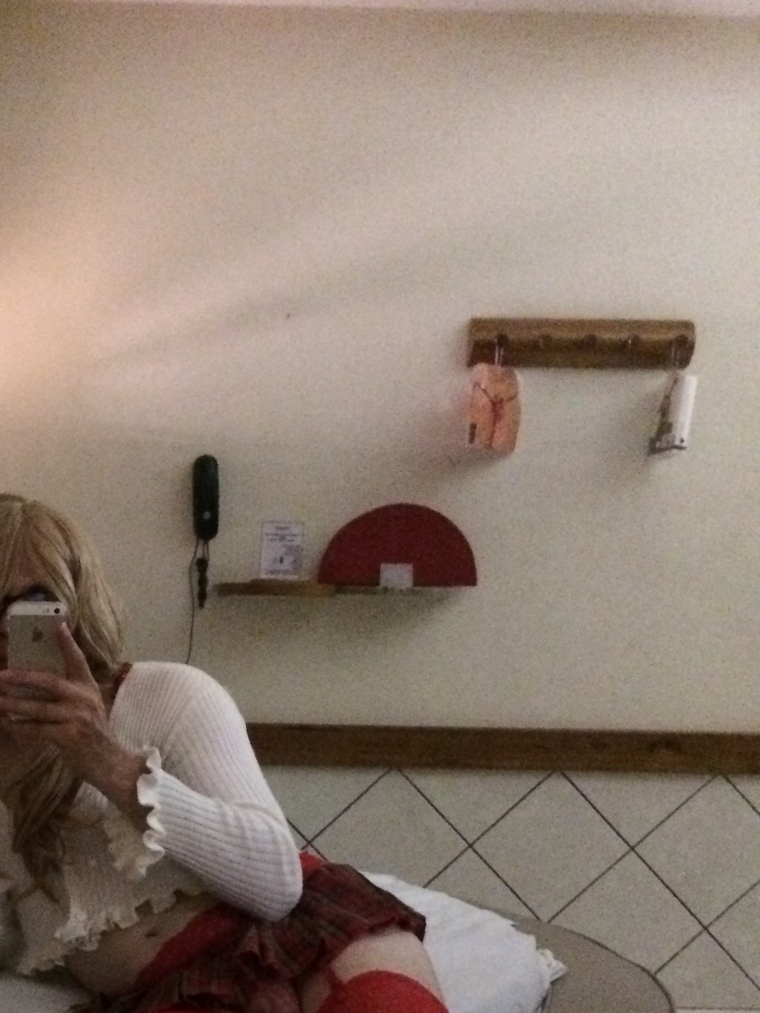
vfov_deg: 33.7
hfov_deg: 26.0
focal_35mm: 54
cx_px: 53
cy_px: 907
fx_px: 1581
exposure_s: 1/15
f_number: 2.2
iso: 640
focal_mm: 4.15
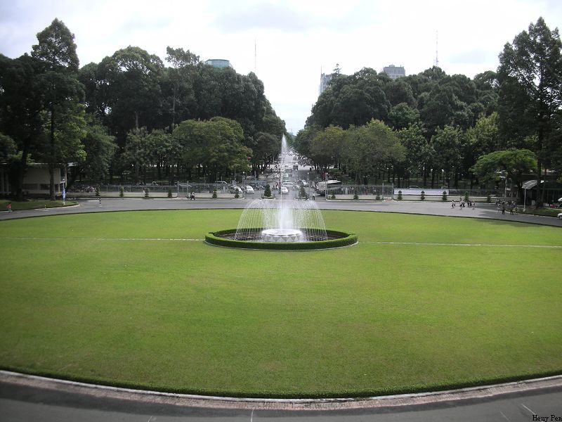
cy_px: 211
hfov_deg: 52.6
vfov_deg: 40.7
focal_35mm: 35
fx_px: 568
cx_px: 281
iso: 81
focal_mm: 5.8
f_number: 7.9
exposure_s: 1/124
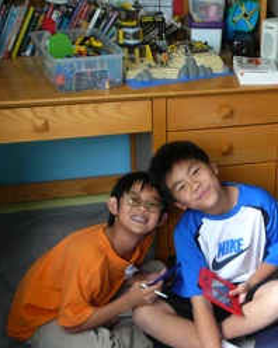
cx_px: 291
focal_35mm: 62
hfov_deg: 23.3
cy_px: 170
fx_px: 638
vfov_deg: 30.5
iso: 200
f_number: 2.8
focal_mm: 5.2
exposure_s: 1/10
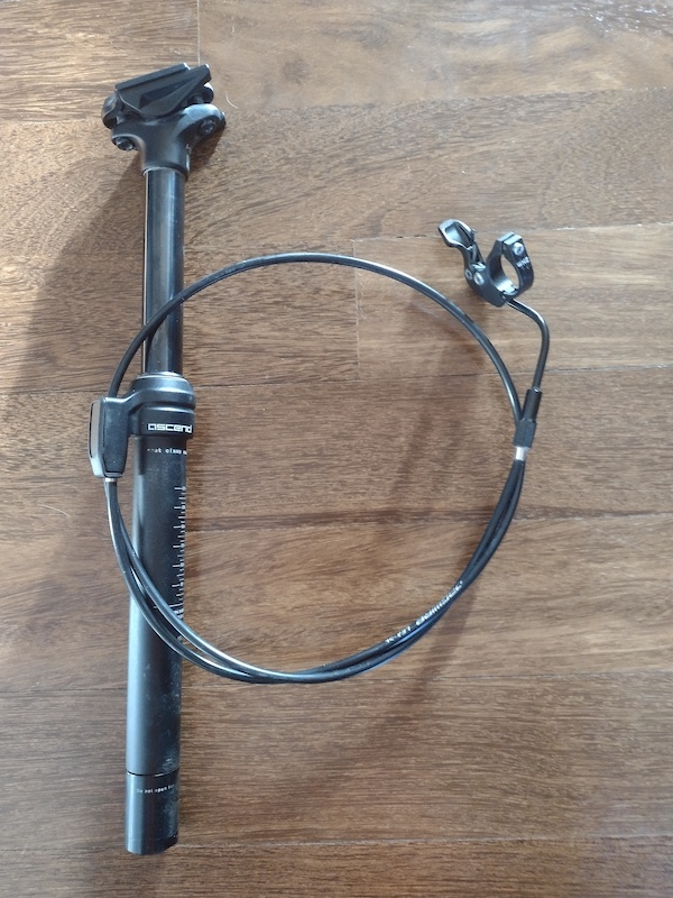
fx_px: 700
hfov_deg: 51.4
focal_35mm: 27
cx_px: 336
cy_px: 449
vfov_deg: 65.3
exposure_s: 1/24
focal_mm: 4.71
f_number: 1.7
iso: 1648
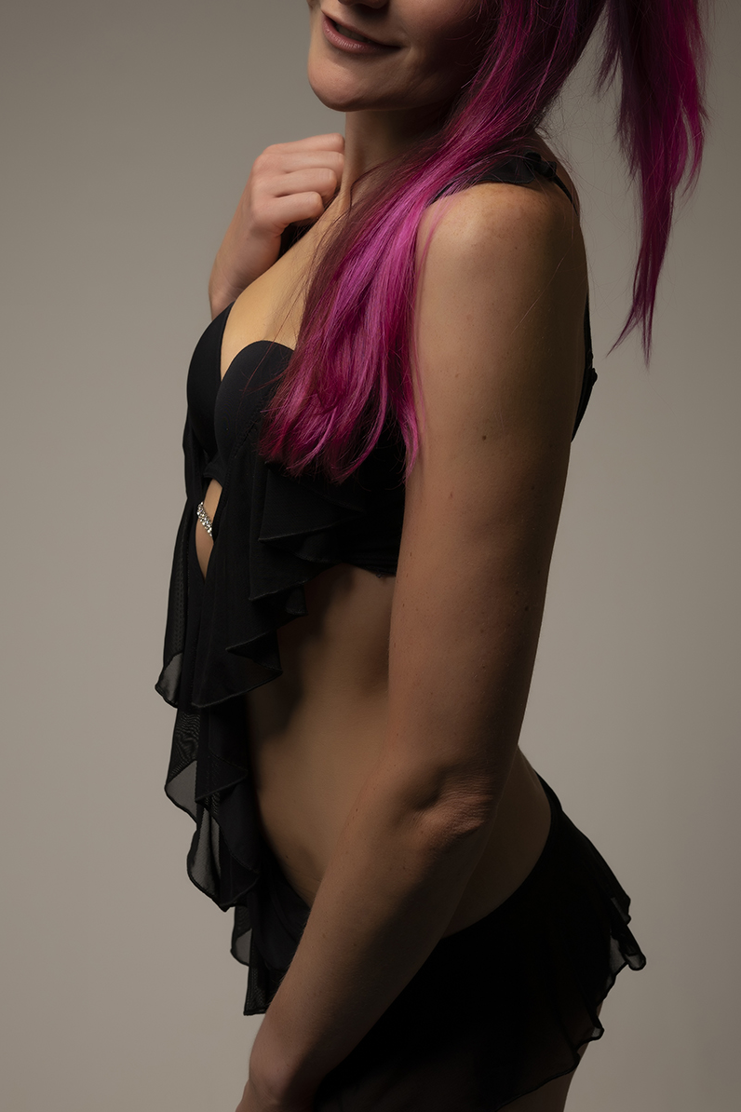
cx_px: 436
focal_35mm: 67
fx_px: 2068
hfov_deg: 20.3
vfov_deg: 30.0
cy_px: 454
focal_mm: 50
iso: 125
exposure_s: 1/200
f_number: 8
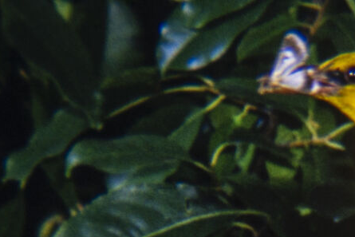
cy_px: 160
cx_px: 439
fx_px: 4251
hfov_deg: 4.8
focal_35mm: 431
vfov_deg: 3.2
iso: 100
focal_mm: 80
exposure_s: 1/4
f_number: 5.6
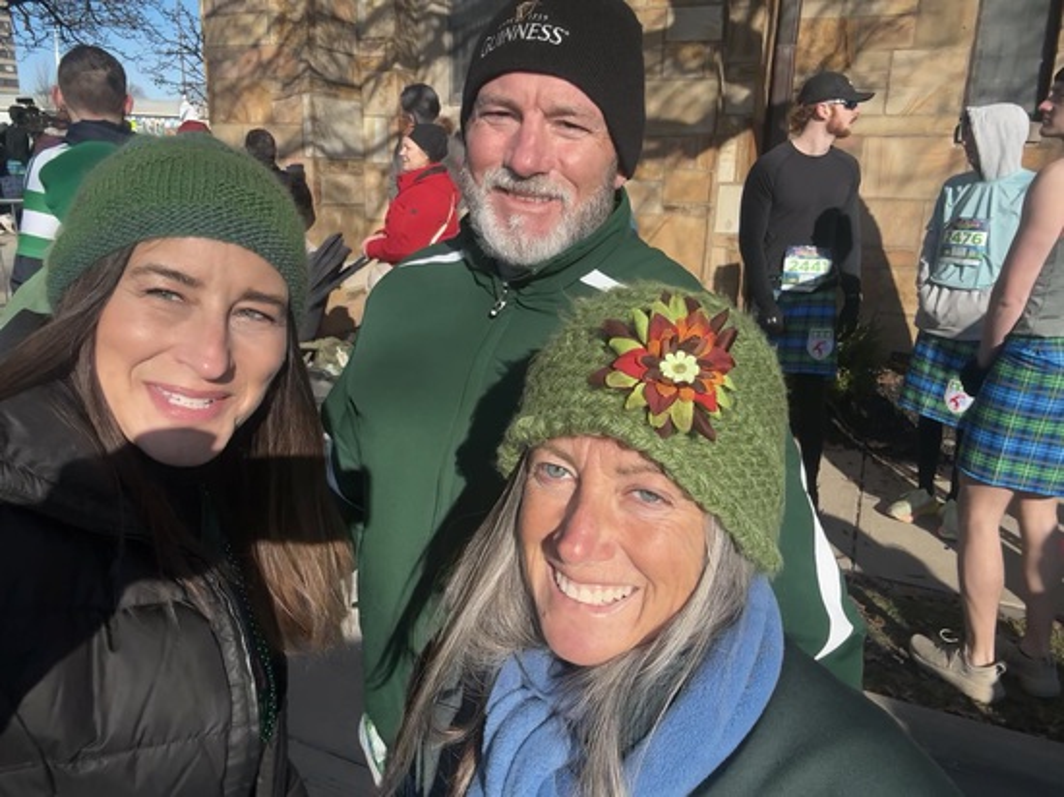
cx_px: 532
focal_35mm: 23
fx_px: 707
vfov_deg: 58.8
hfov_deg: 73.9
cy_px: 398
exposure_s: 1/1585
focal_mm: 2.69
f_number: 1.9
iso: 25
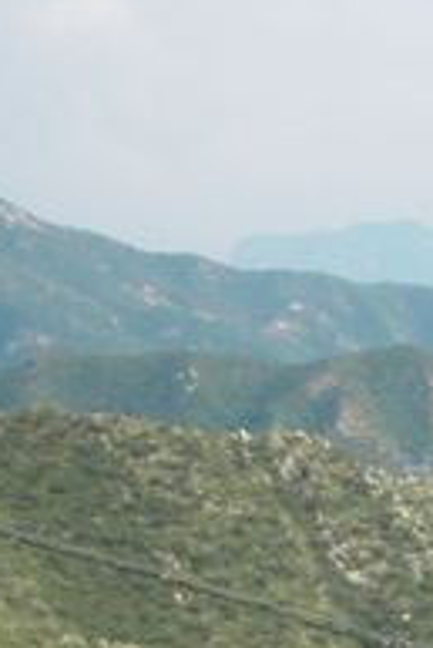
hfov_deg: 4.3
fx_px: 5438
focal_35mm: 302
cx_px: 1447
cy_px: 1001
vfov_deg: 6.7
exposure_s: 1/400
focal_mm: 9.9
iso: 80
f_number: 4.4
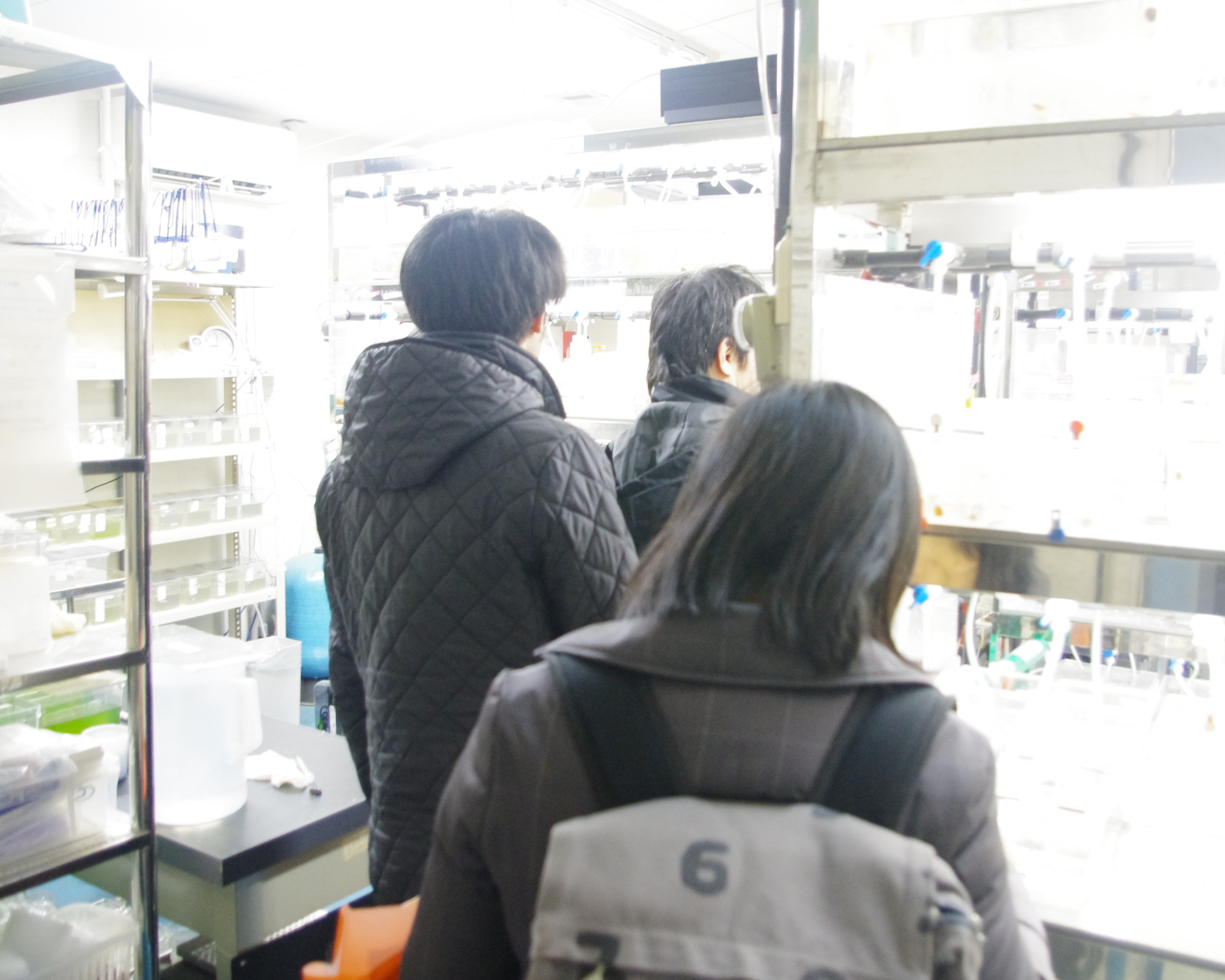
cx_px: 671
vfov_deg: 47.1
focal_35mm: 31
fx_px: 1124
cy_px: 483
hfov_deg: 57.1
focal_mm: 18
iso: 2000
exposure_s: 1/30
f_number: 3.5
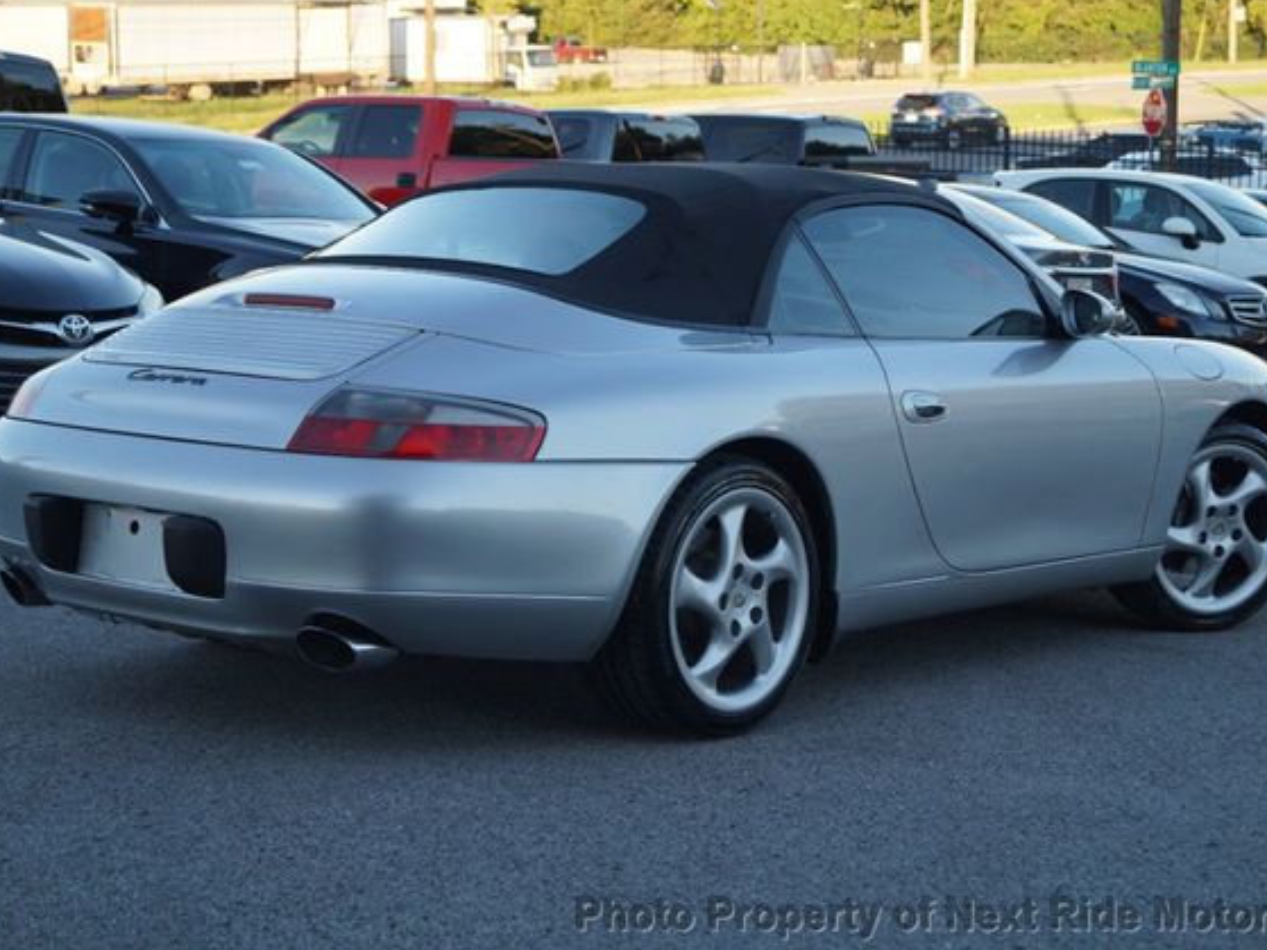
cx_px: 641
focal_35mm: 66
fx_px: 2415
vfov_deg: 22.2
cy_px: 474
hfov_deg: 29.4
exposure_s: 1/125
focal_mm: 40
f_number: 5.6
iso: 100
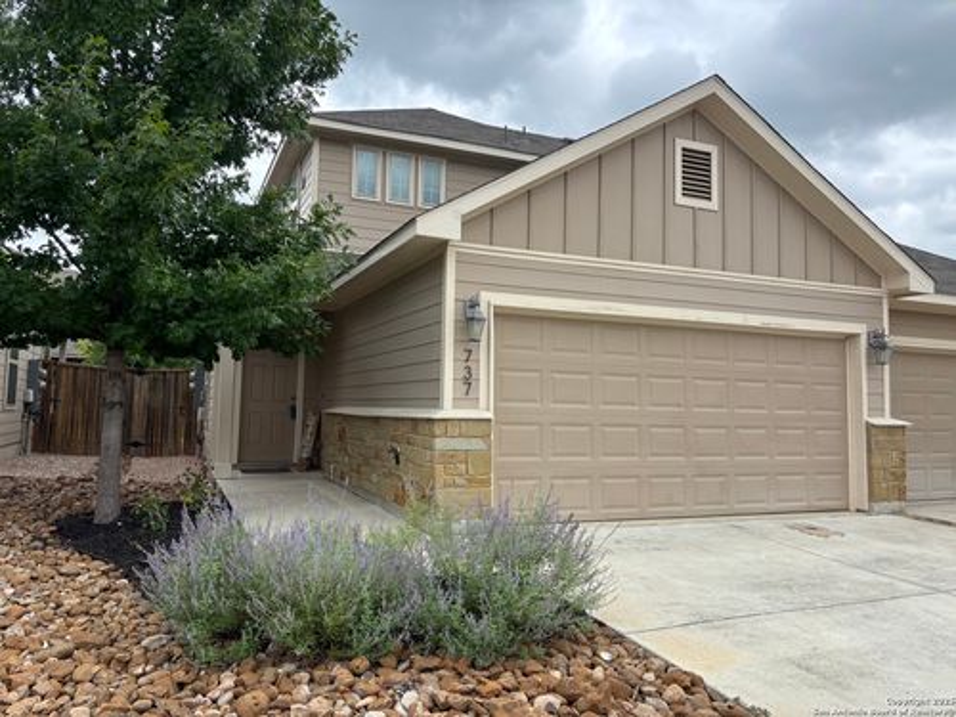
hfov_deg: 67.3
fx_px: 718
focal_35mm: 26
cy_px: 358
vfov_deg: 53.1
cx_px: 478
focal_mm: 5.96
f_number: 1.6
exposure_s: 1/1164
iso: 50
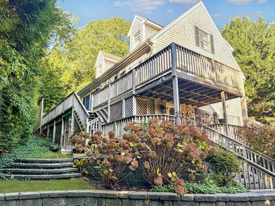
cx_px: 139
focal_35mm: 25
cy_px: 107
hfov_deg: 69.4
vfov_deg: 54.9
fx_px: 199
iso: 80
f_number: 1.8
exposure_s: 1/750
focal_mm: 6.76
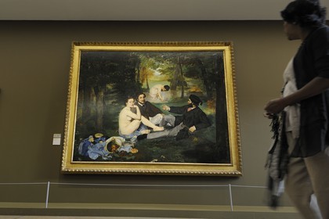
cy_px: 110
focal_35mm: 24
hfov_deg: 73.7
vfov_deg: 53.1
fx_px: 219
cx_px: 164
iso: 800
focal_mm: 24
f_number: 4
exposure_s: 1/30
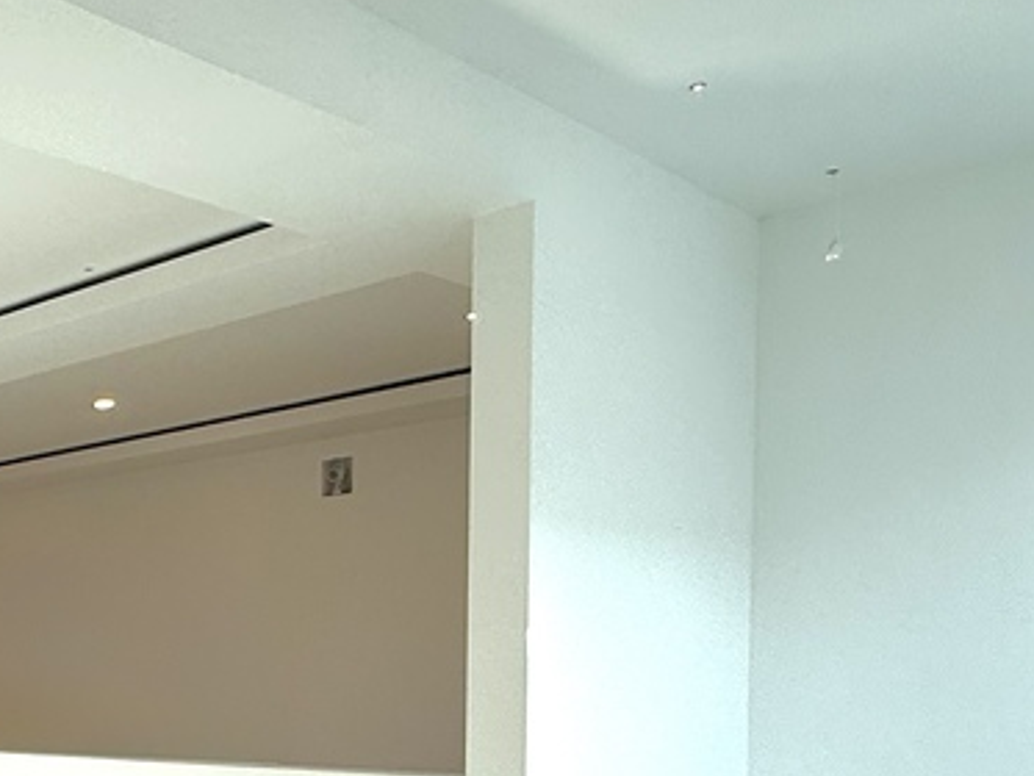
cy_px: 759
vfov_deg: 30.2
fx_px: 1345
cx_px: -152
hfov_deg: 35.0
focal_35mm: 45
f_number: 2.2
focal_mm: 2.22
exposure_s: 1/290
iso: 64
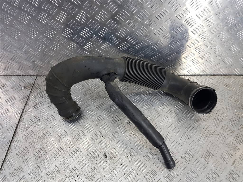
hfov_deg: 67.3
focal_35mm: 26
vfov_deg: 53.1
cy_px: 91
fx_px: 183
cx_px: 122
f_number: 1.7
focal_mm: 4.3
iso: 80
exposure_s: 1/100
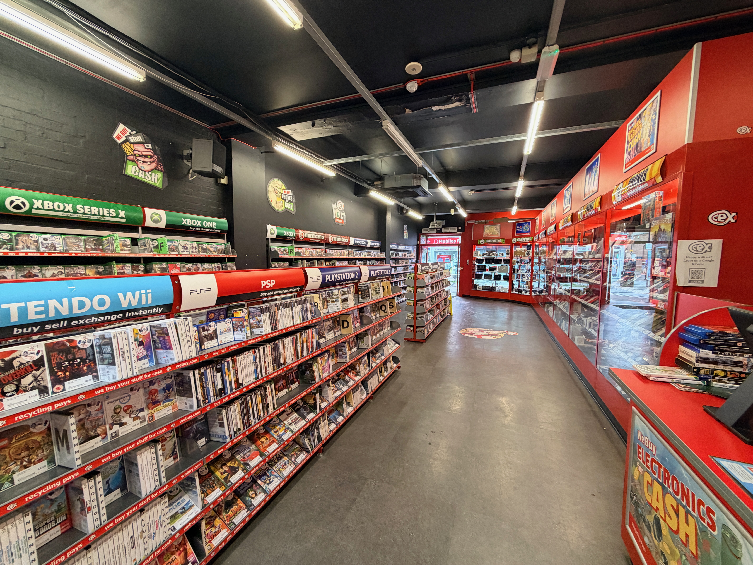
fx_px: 305
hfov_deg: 102.1
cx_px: 376
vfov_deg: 85.7
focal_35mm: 14
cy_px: 282
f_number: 2.2
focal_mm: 2.22
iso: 200
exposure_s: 1/50
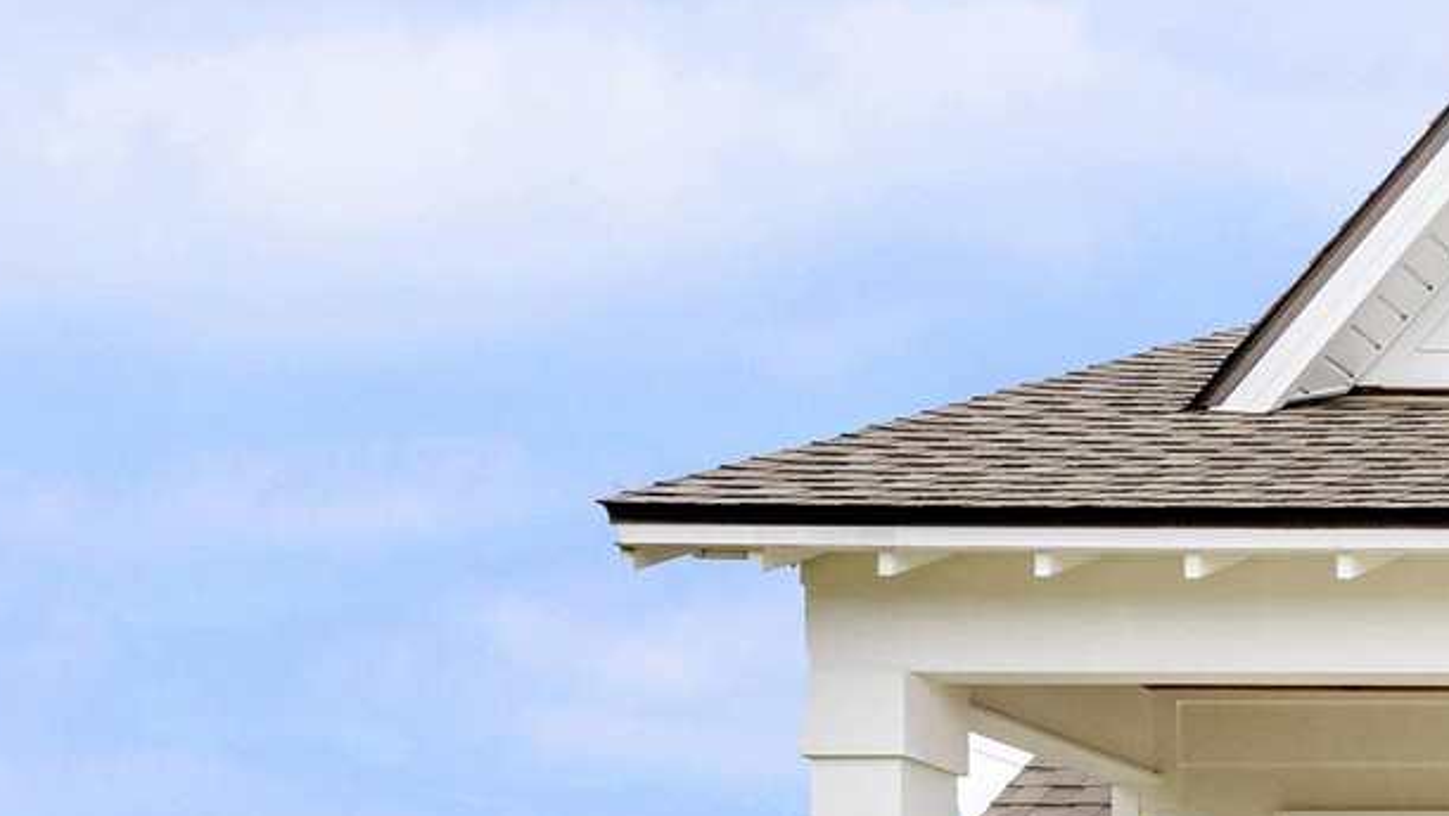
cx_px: 2922
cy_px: 1419
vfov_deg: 13.5
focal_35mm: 82
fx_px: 3137
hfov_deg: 17.8
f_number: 11
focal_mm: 15.5
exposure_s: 1/500
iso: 400
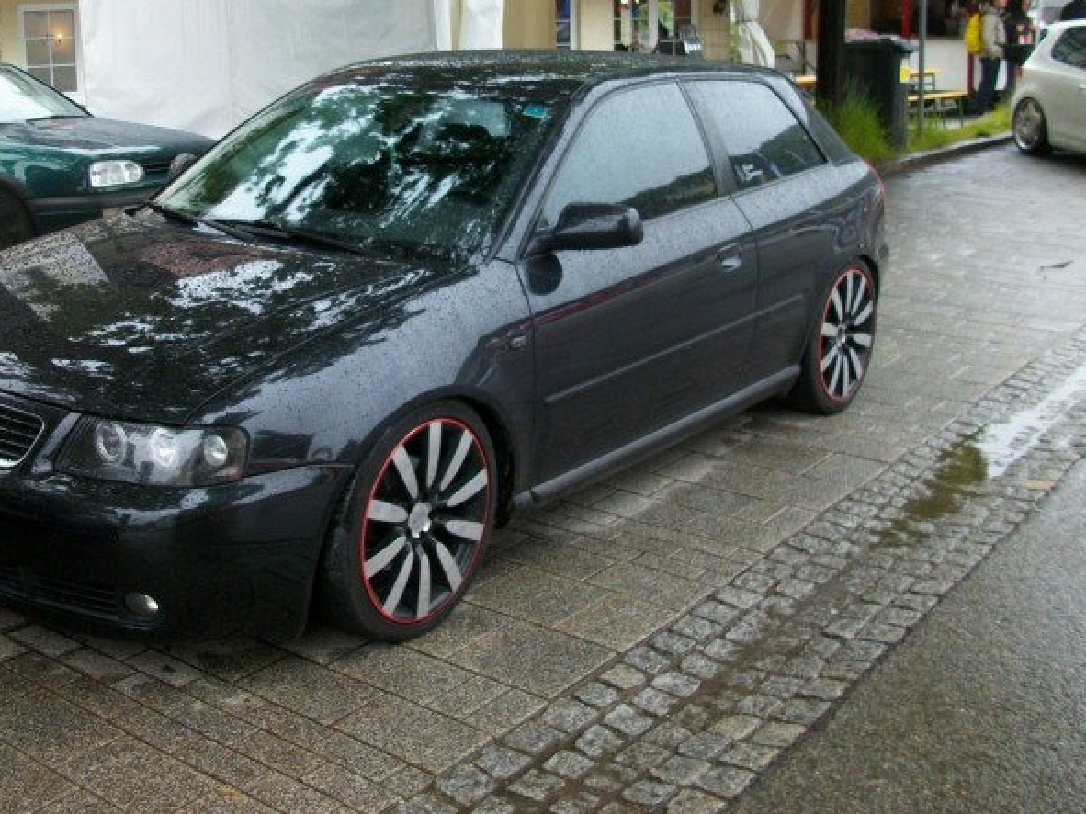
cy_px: 274
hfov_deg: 40.9
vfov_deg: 31.3
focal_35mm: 46
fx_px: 1443
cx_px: 401
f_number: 2.9
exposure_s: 1/97
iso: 80
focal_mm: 5.7
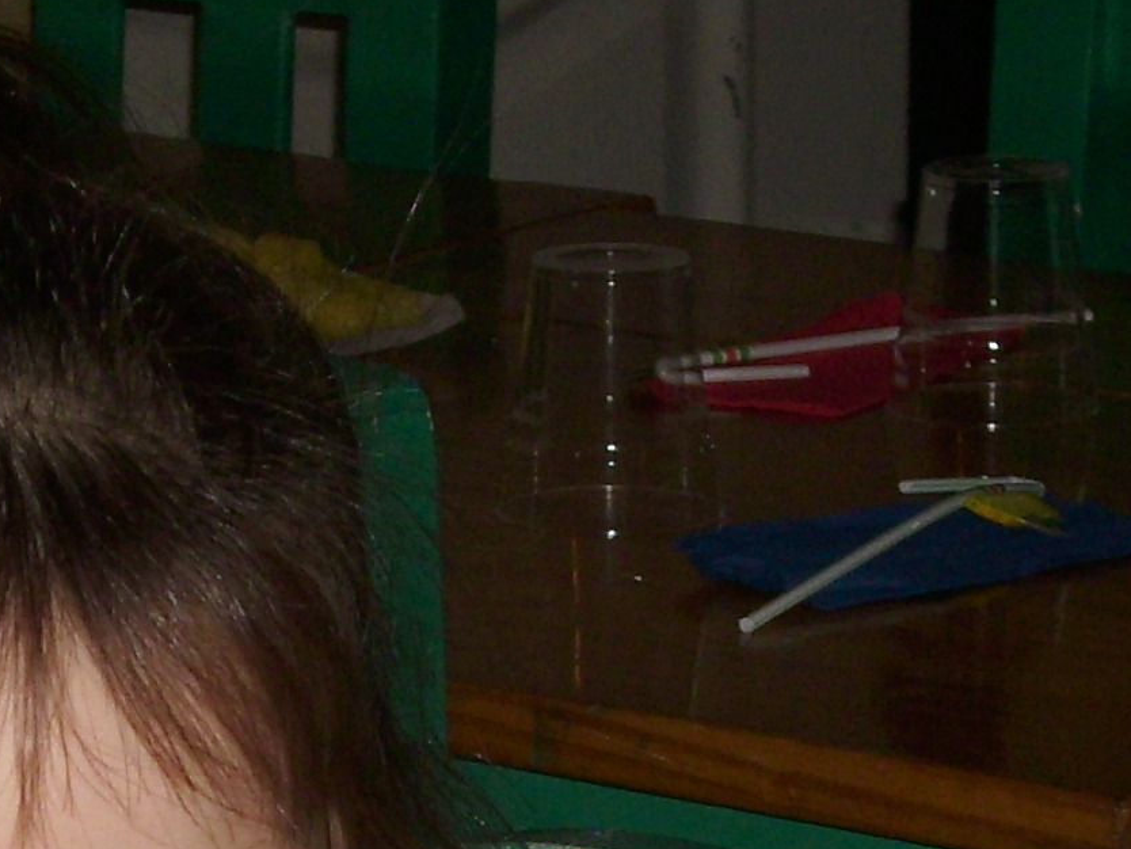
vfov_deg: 8.1
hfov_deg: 11.0
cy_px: 1134
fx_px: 5883
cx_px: 287
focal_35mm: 180
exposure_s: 1/60
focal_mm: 9
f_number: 3.4
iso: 50
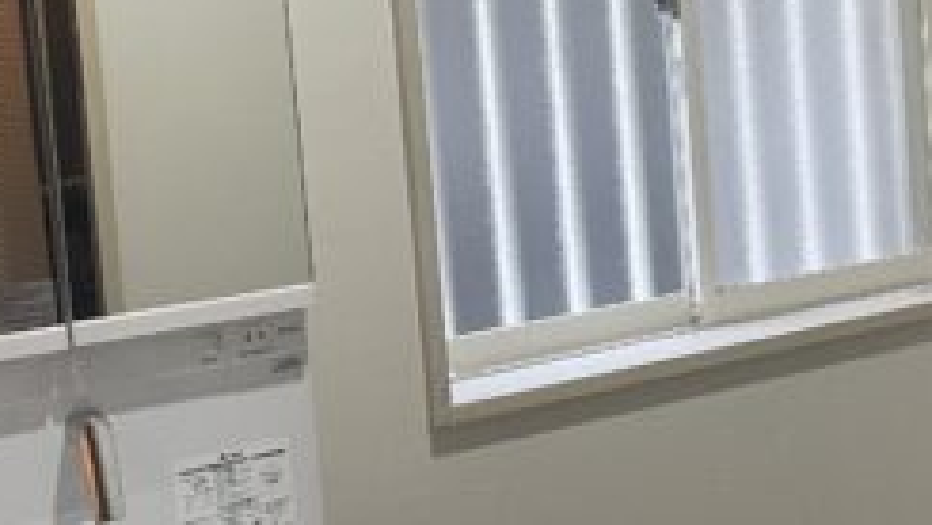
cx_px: 947
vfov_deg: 16.2
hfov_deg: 26.9
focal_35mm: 74
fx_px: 1829
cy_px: 99
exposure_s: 1/60
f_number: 1.6
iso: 100
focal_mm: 4.2
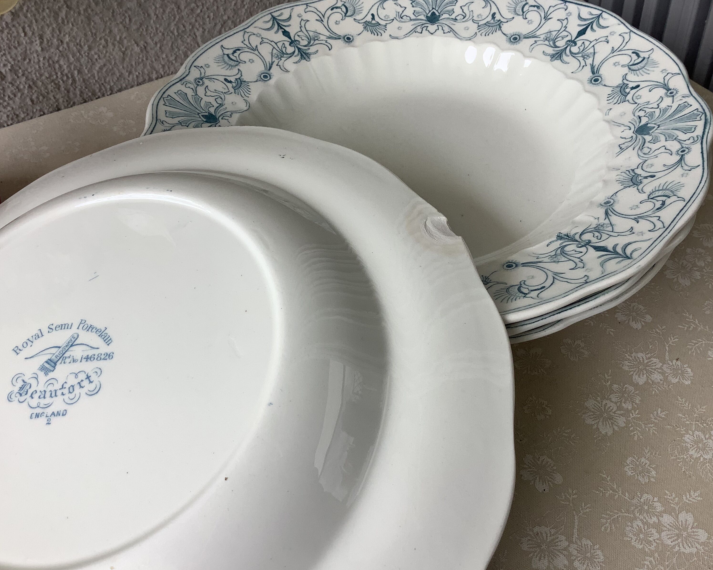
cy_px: 286
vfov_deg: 44.5
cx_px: 347
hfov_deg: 54.2
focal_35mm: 33
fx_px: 696
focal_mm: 3.3
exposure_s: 1/120
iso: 32
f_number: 2.4
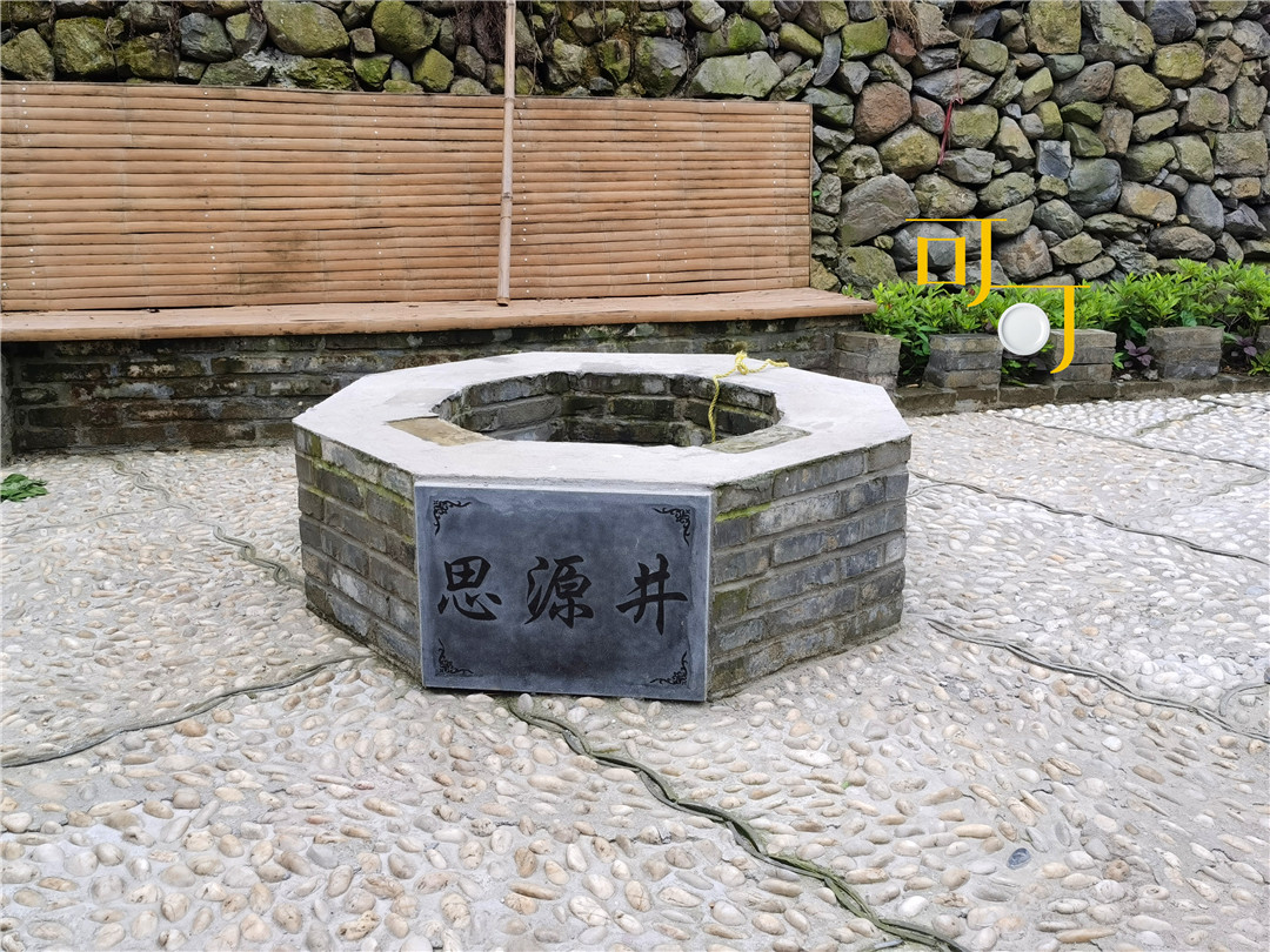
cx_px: 635
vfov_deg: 41.8
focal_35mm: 34
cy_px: 476
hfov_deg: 54.0
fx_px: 1247
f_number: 1.6
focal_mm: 5.56
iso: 50
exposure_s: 1/874
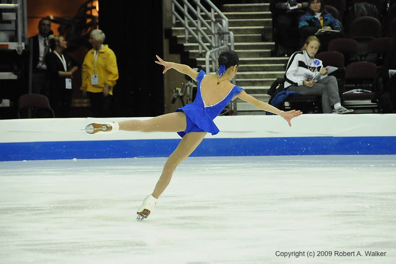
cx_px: 198
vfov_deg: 6.1
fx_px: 2474
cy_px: 132
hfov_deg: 9.2
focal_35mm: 225
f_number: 5.6
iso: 3200
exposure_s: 1/800
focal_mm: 150
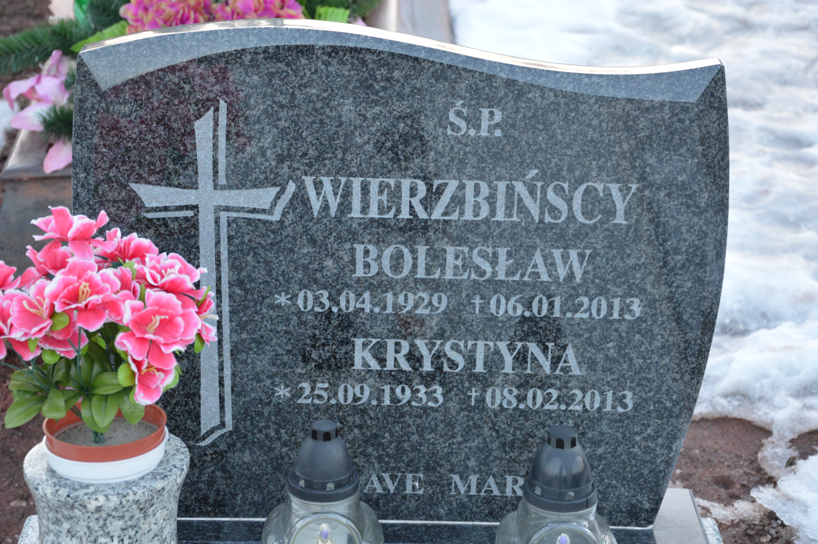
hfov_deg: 23.4
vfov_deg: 15.7
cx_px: 409
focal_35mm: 87
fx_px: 1975
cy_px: 272
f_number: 5
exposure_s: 1/125
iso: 1250
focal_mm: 58
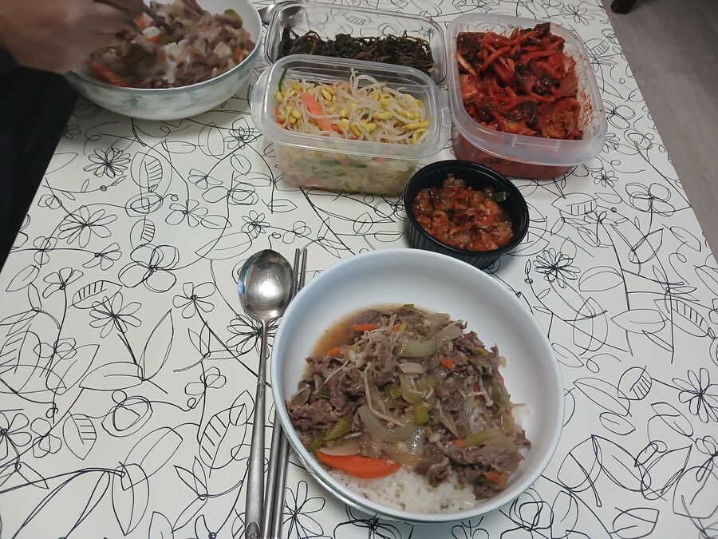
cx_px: 359
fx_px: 560
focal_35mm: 27
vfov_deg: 51.4
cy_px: 270
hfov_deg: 65.3
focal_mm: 3.98
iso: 320
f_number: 1.8
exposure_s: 1/60
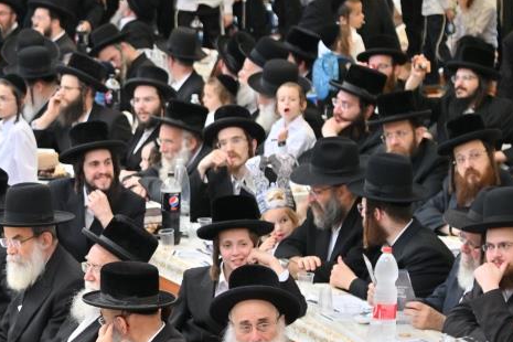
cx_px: 60
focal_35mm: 165
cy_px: 233
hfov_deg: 12.4
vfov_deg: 8.3
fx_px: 2351
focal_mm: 75
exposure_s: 1/160
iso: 200
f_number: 4
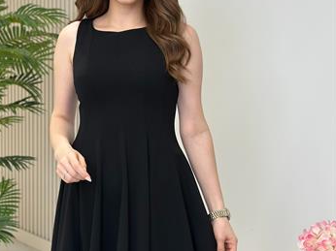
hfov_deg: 26.3
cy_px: 95
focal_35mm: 74
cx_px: 145
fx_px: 718
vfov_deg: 19.8
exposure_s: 1/193
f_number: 1.78
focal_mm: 6.86
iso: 80
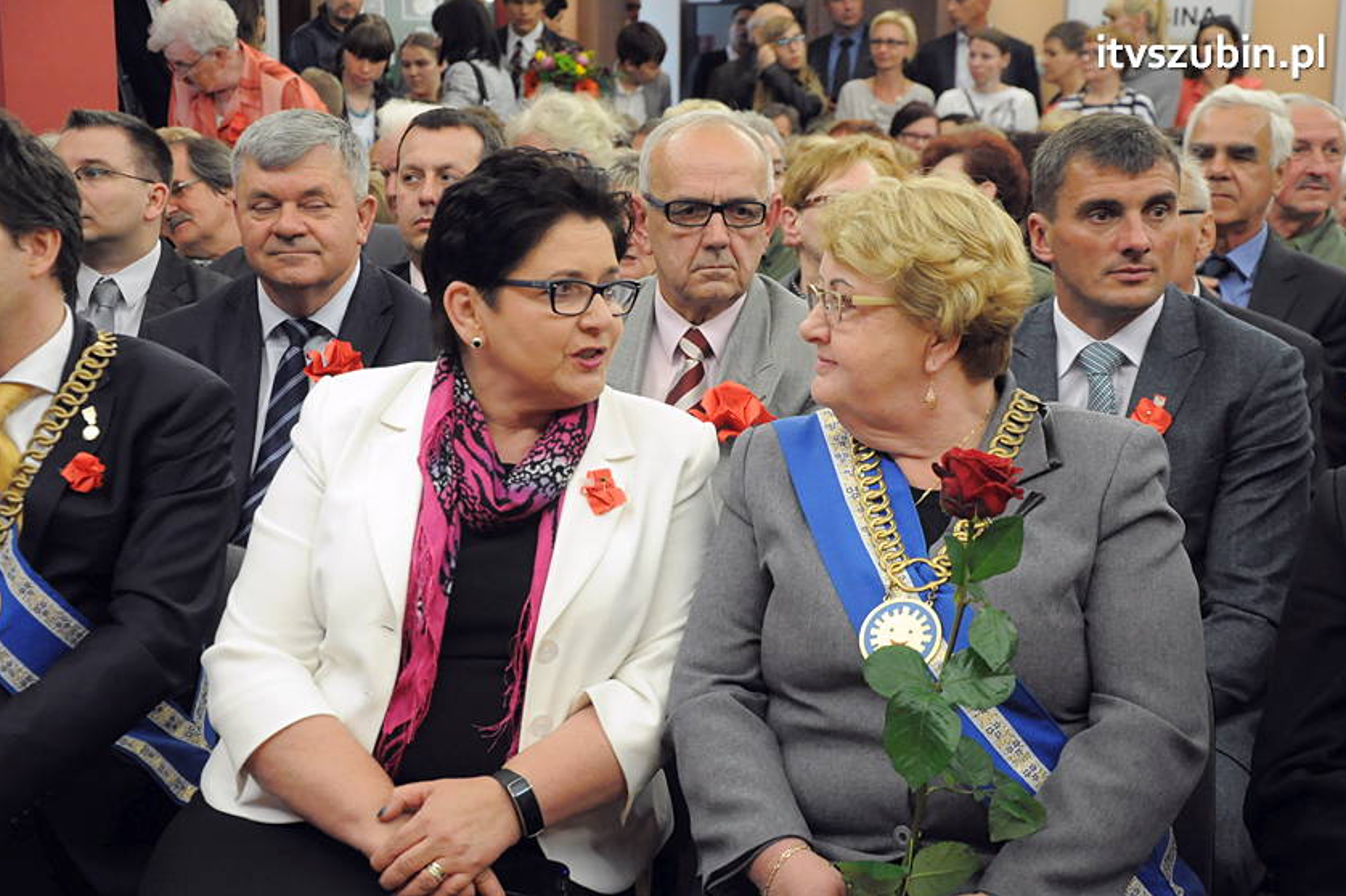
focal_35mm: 73
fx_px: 2728
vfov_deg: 18.7
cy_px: 452
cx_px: 678
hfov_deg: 27.7
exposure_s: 1/80
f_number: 5.6
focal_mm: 48
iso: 2500
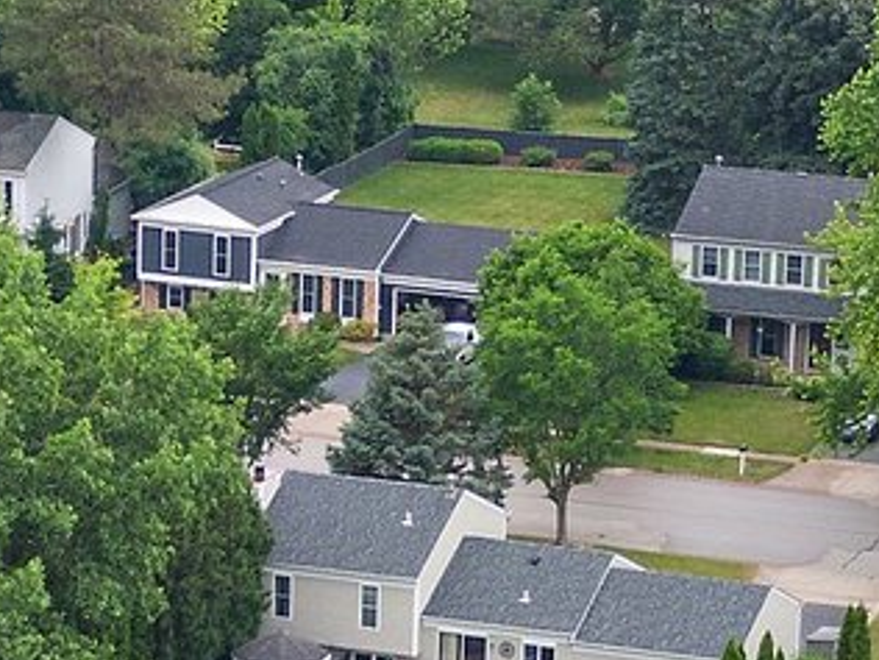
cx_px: -172
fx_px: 5561
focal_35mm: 219
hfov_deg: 8.9
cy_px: 1011
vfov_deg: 6.7
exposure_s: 1/80
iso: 100
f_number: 3.8
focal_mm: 8.6
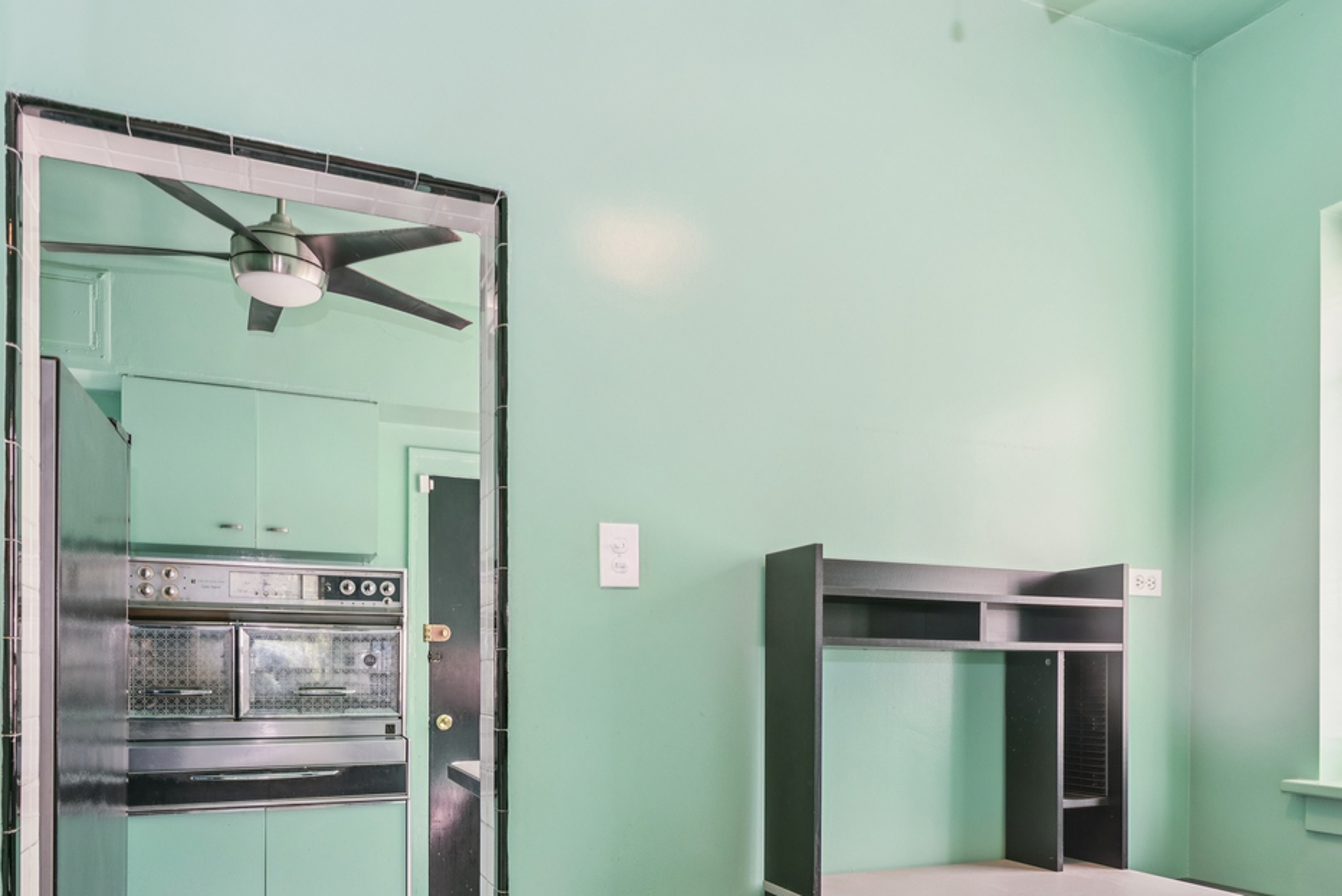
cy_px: 669
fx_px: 970
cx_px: 673
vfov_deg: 47.8
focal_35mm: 26
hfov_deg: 69.4
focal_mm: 15
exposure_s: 1/4
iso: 400
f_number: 8
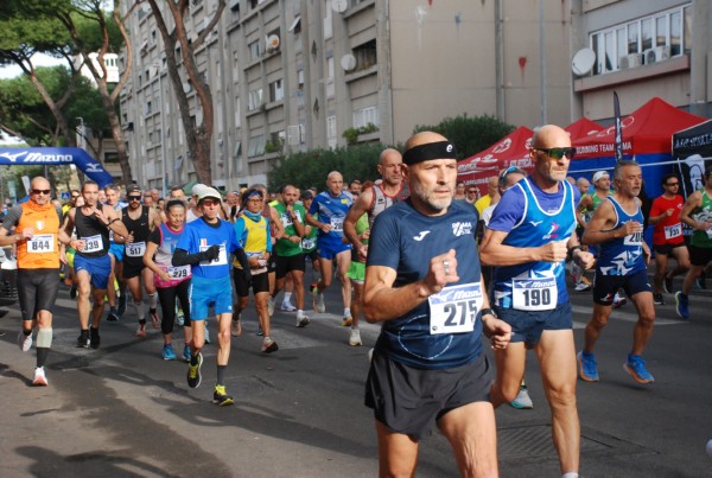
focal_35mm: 57
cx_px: 356
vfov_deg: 23.9
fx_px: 1130
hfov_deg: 35.0
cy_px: 239
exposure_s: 1/1250
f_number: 5
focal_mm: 38
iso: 1000
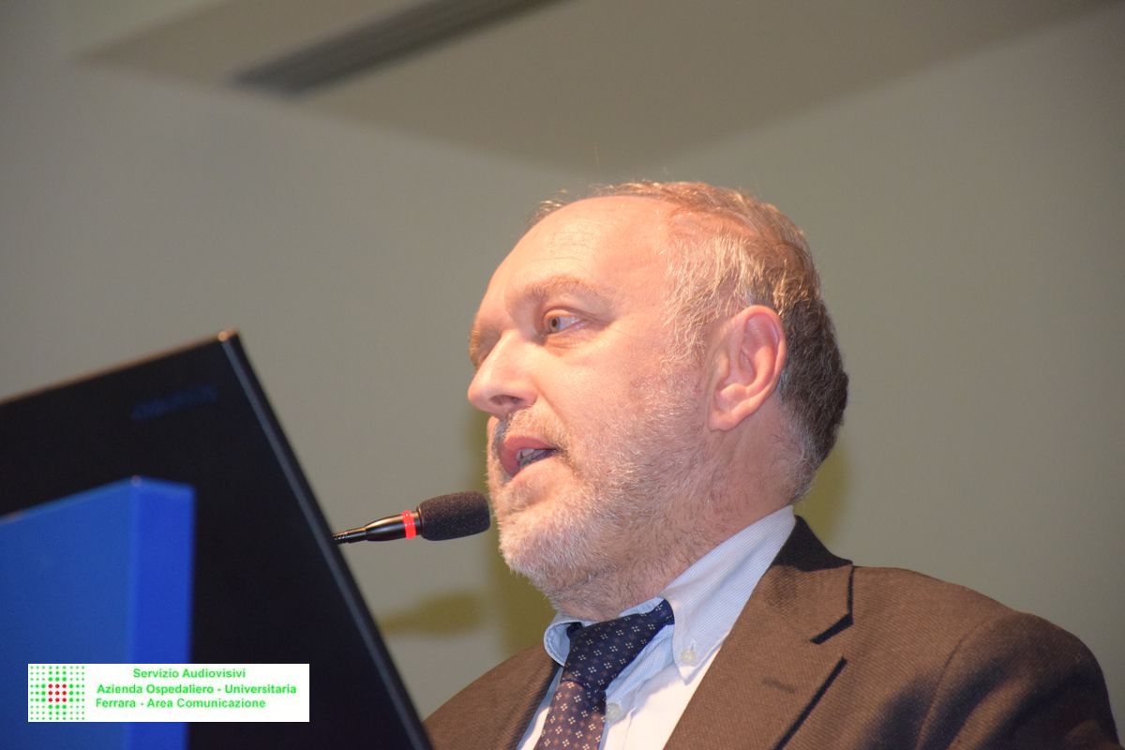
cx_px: 562
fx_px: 6562
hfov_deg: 9.8
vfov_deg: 6.5
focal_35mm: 210
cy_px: 375
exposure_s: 1/60
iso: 3200
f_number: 5.6
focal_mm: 140
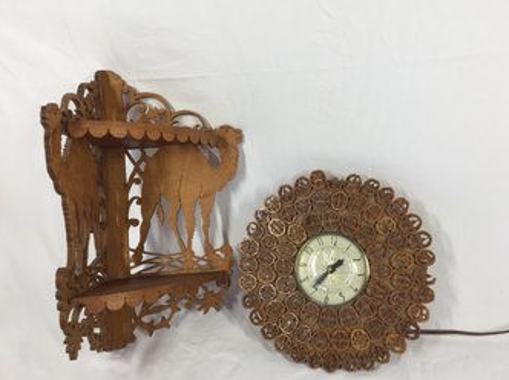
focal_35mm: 30
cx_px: 260
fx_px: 440
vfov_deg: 46.7
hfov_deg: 60.0
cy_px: 192
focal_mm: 4.15
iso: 50
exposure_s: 1/120
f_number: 2.2
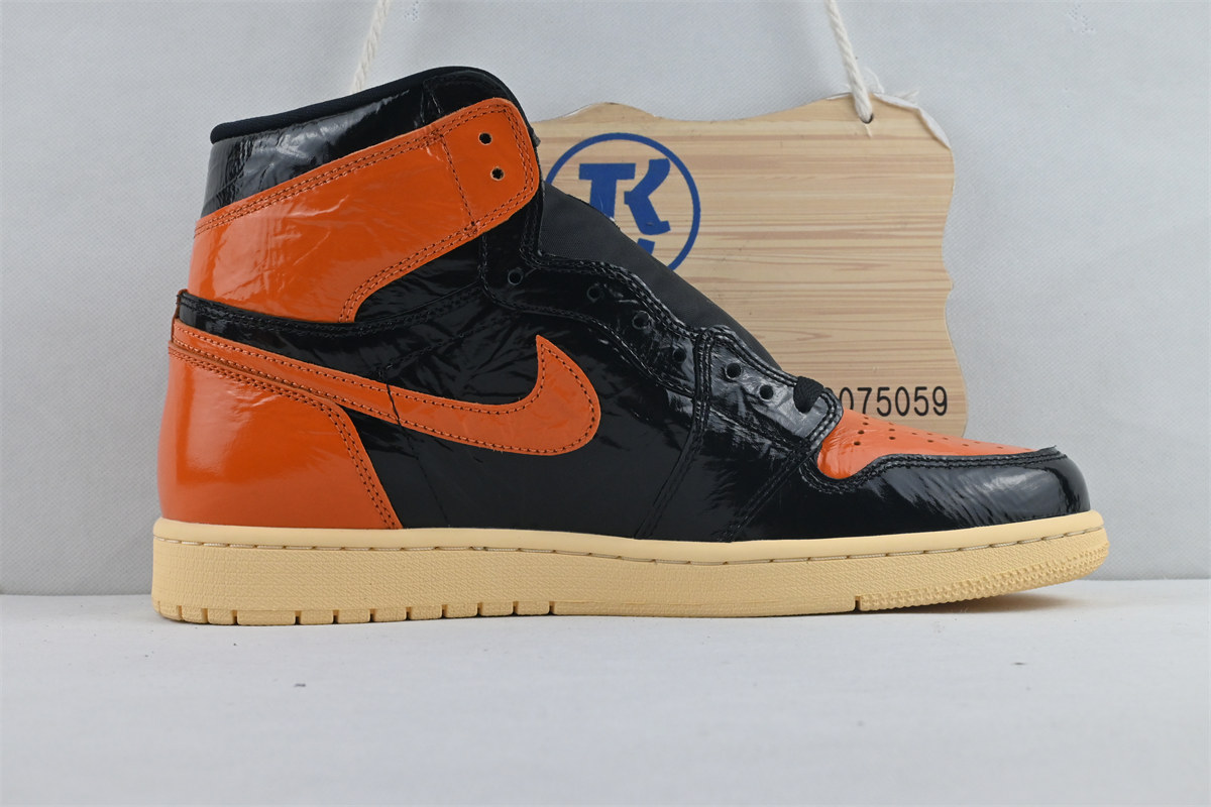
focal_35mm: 44
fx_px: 1463
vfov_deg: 30.8
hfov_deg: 45.0
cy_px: 404
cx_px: 606
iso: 1000
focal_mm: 29
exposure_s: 1/200
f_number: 10
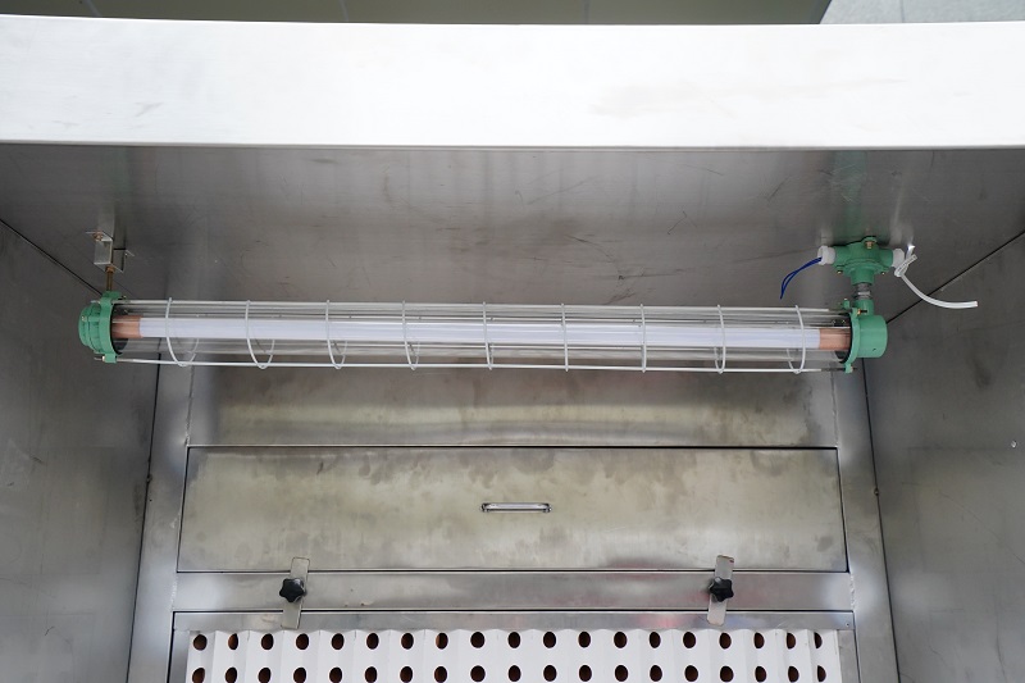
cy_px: 342
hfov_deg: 54.4
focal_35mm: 35
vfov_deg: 37.8
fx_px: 996
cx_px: 512
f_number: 8
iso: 1250
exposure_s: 1/45
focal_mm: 35
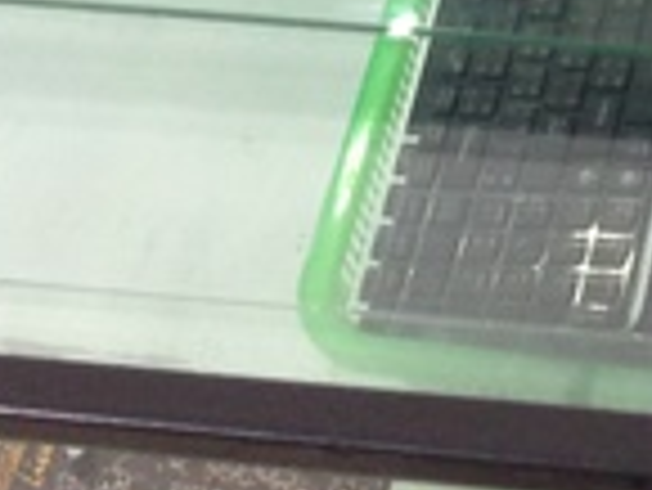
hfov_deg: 10.6
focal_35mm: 182
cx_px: 872
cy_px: -755
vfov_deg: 7.5
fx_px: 3431
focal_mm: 4.12
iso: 80
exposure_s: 1/20
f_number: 2.4
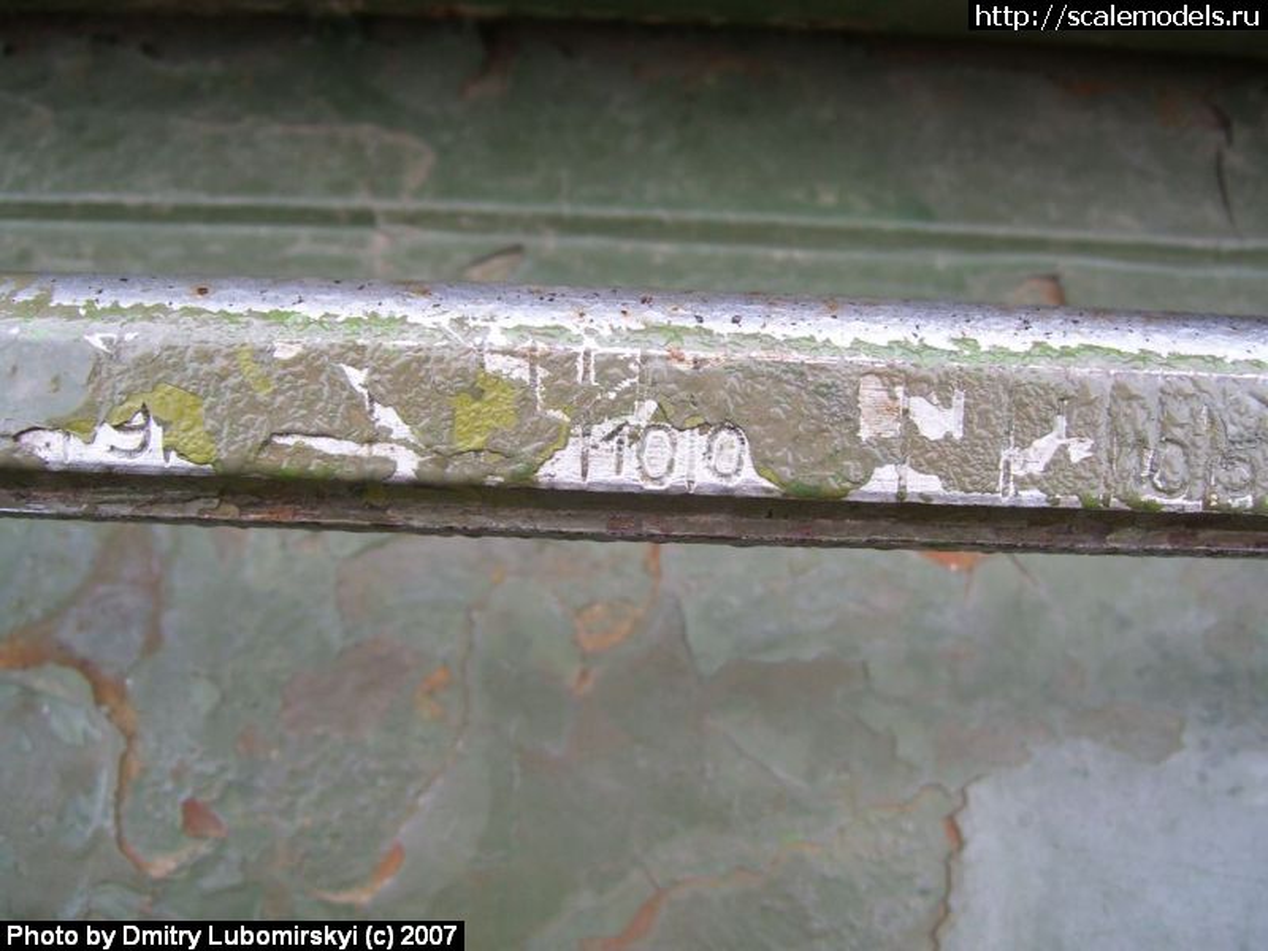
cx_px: 634
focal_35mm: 37
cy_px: 476
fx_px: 1355
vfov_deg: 38.7
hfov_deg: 50.1
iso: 80
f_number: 2.7
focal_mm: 6
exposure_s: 1/90
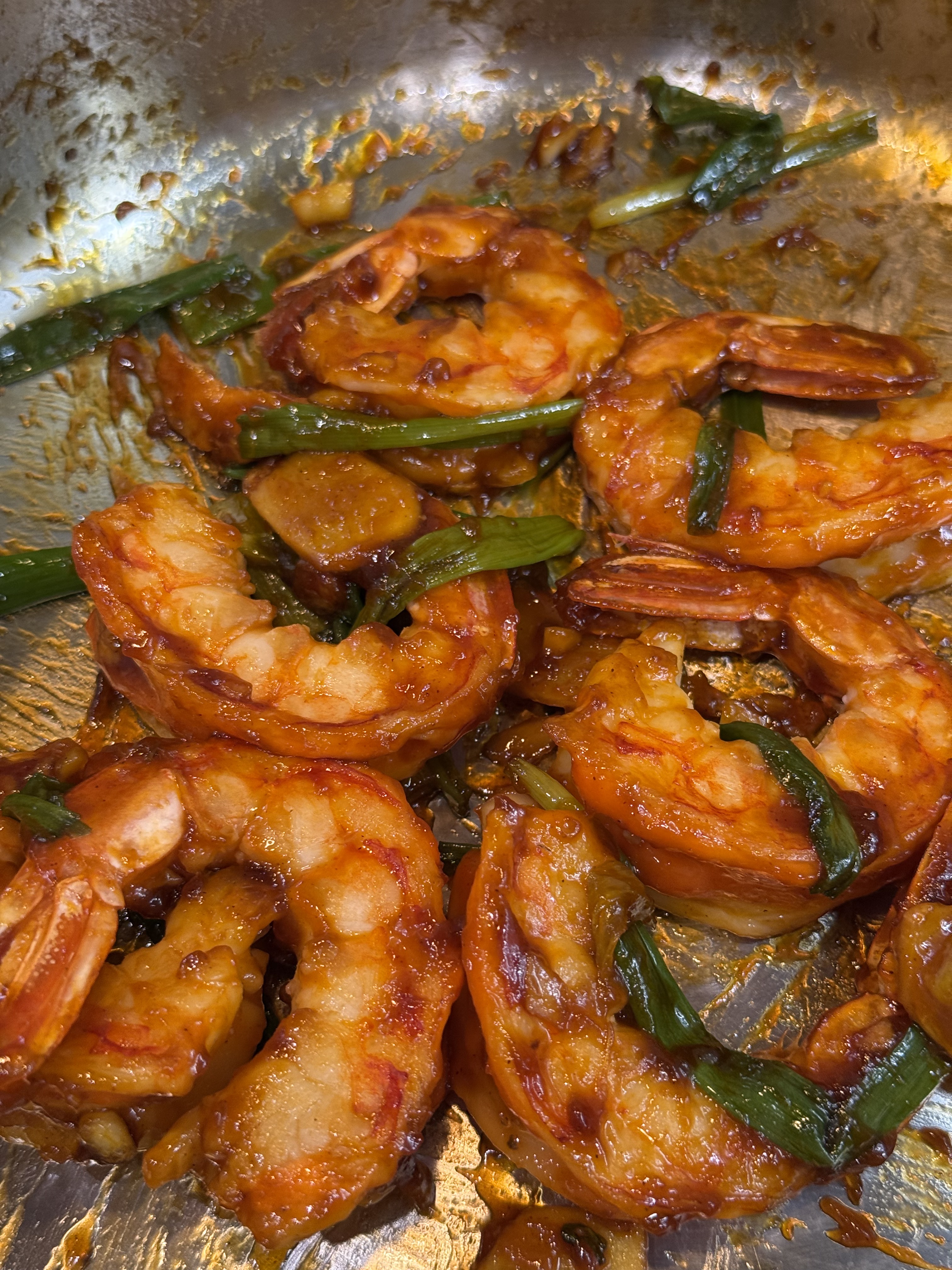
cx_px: 476
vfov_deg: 39.7
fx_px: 1760
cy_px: 635
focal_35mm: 48
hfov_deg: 30.3
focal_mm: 6.76
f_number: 1.78
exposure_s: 1/60
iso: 160
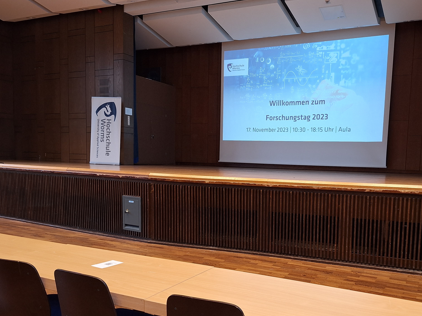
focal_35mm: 31
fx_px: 378
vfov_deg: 45.2
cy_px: 188
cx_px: 260
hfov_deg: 57.7
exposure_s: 1/50
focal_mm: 5.54
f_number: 1.8
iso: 64
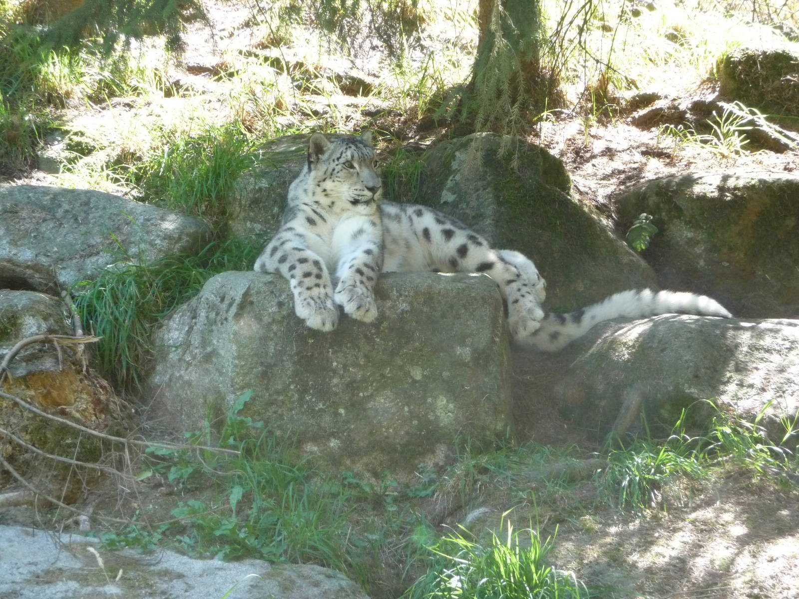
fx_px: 3924
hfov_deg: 11.6
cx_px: 400
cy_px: 300
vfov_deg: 8.7
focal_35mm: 170
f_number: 4.8
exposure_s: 1/80
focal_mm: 29.1
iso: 400
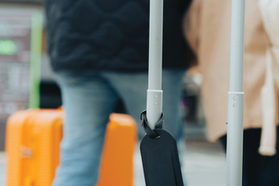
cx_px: 175
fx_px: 814
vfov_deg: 13.0
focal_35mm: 105
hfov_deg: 19.4
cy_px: 136
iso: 200
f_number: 2.8
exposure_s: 1/400
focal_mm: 62
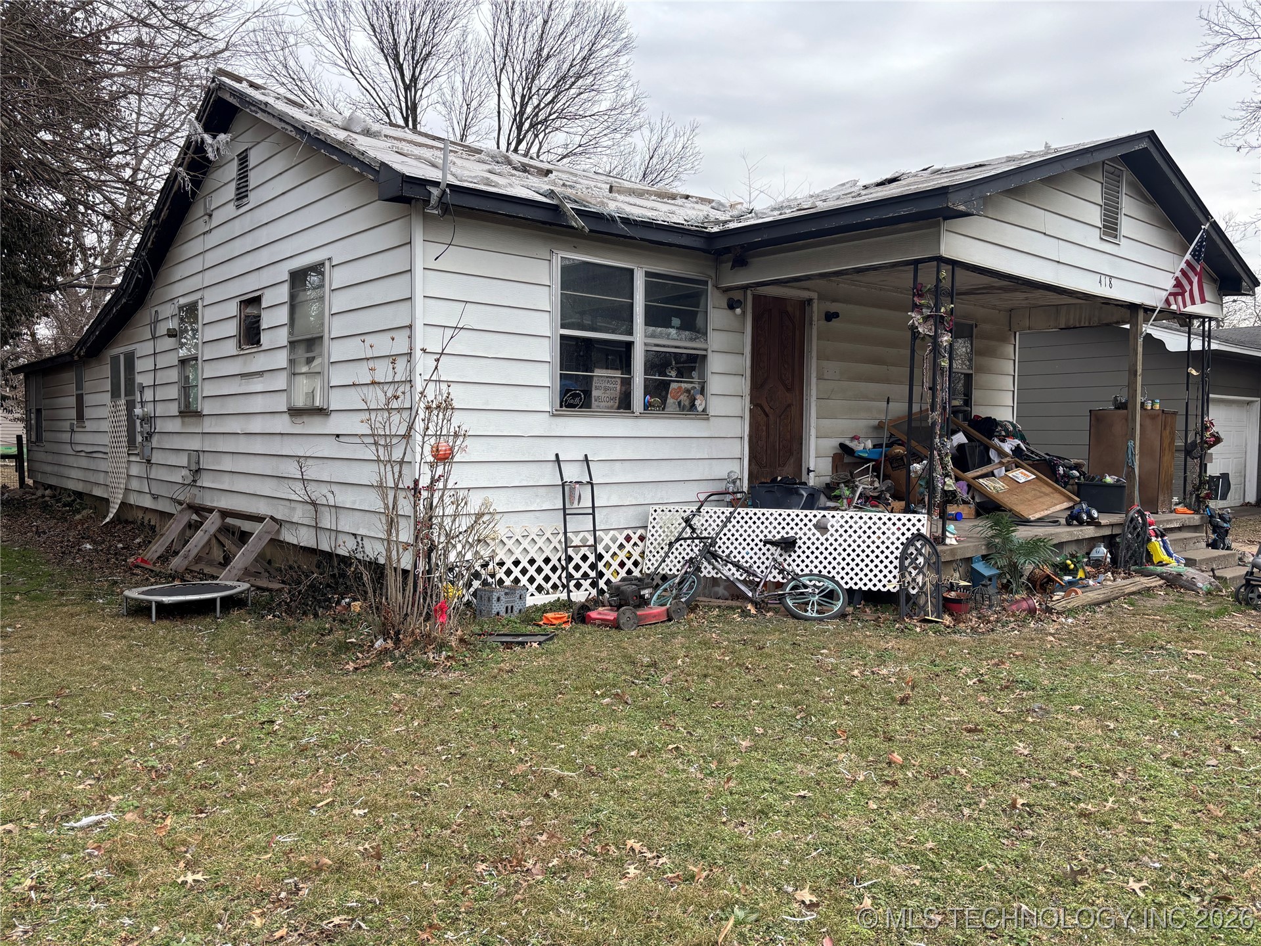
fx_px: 947
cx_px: 630
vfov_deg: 53.1
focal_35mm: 26
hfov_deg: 67.3
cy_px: 473
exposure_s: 1/865
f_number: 1.6
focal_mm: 5.96
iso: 50
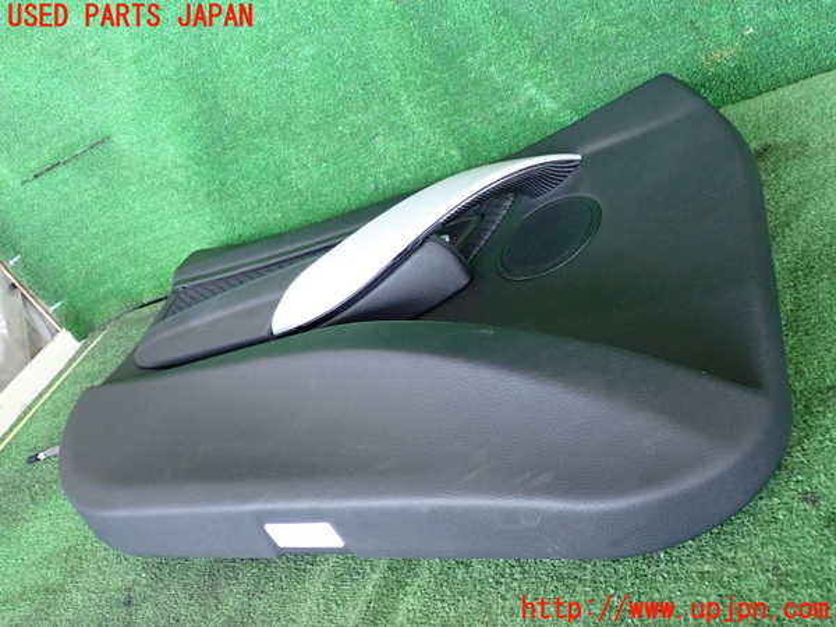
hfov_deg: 51.4
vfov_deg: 39.7
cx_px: 418
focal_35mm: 36
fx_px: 869
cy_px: 314
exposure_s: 1/125
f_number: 2.5
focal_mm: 6.37
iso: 1000
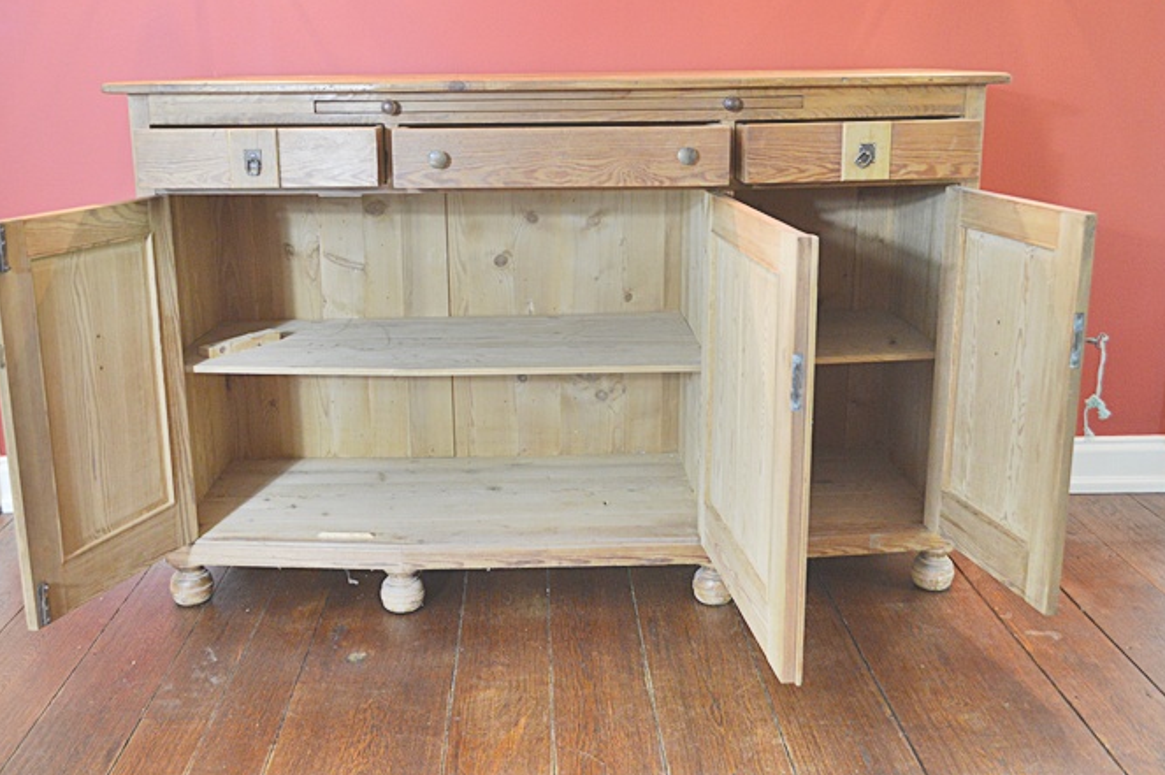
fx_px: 1229
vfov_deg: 35.0
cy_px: 388
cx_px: 557
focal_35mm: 38
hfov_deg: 50.7
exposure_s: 1/15
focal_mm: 24
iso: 1600
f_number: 4
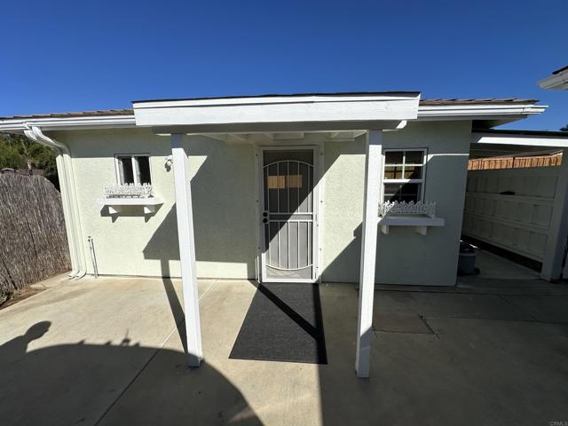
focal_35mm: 14
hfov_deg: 102.1
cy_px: 213
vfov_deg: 85.7
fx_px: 230
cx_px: 284
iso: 50
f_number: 2.2
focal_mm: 2.22
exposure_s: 1/5051
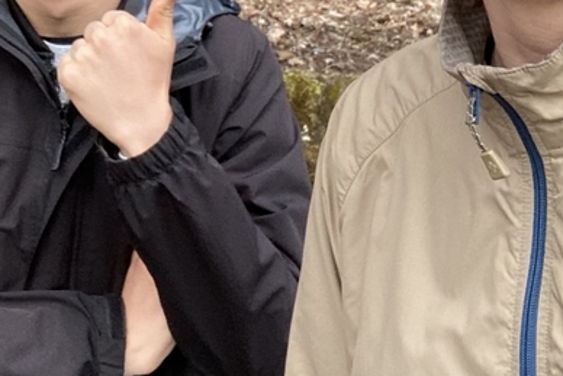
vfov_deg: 17.1
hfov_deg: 25.9
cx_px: -7
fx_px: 1158
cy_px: -145
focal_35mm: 74
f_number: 2.2
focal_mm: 2.71
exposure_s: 1/97
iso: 100
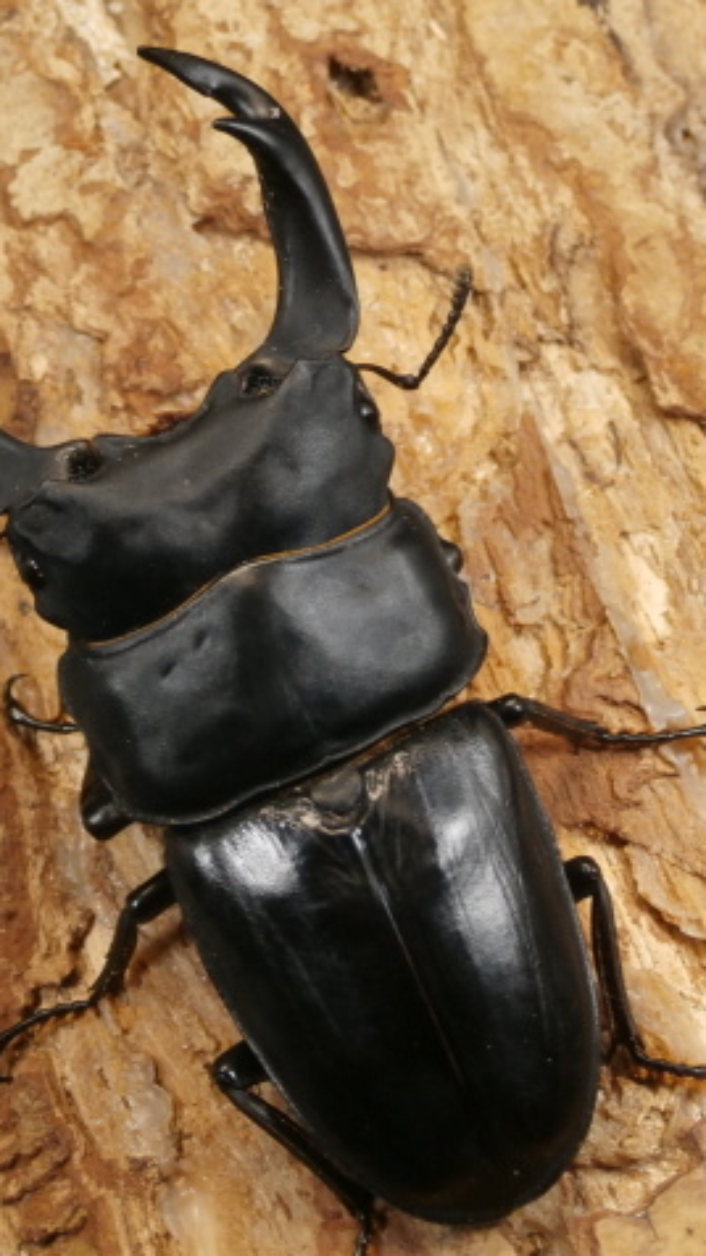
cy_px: 629
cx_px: 137
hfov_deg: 12.3
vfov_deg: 21.8
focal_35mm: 98
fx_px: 3264
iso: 200
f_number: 4.3
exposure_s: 1/80
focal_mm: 11.86
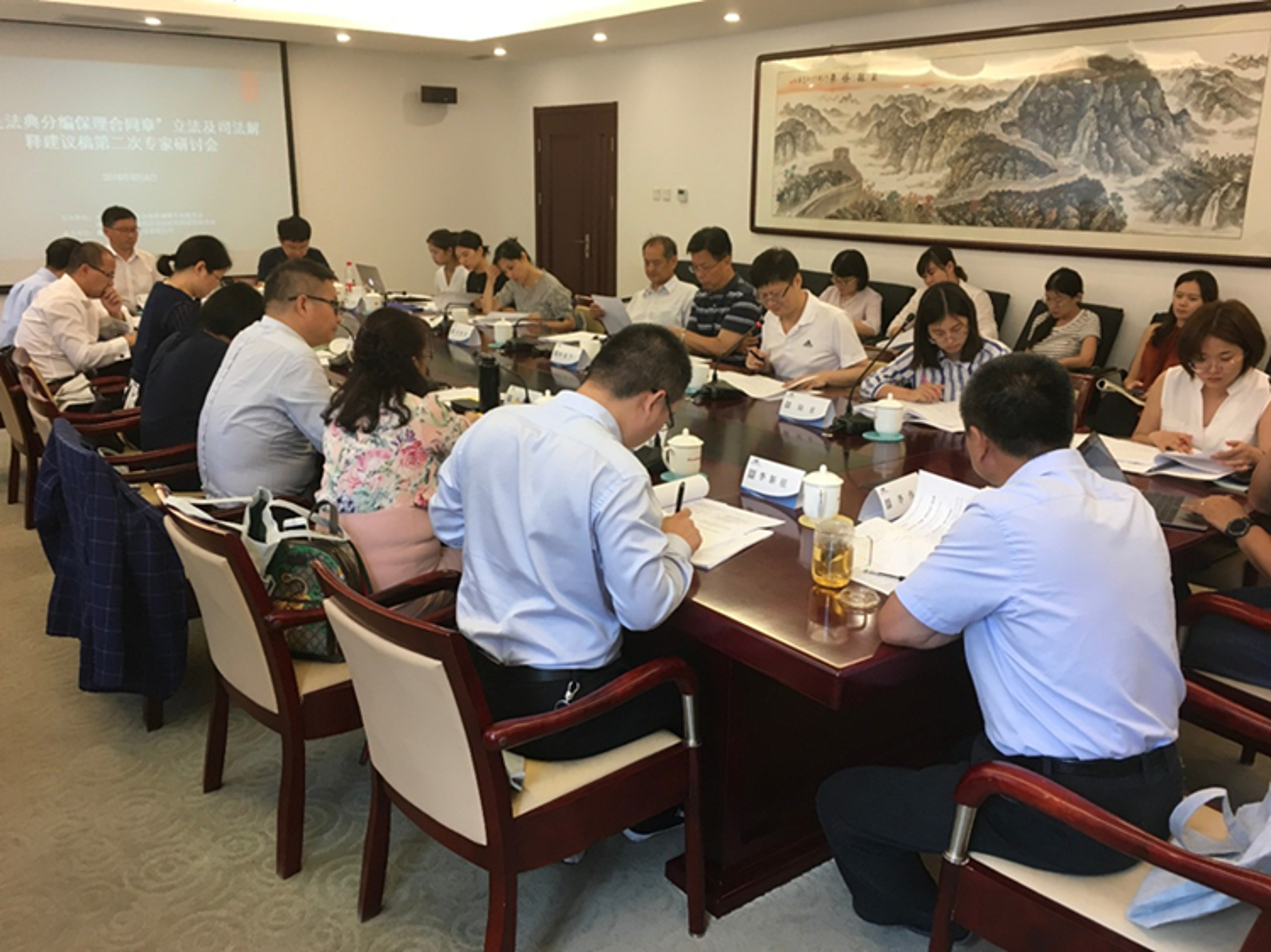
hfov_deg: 61.7
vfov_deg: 48.2
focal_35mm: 29
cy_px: 476
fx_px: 1064
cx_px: 636
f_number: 2.2
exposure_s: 1/33
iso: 80
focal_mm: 4.15
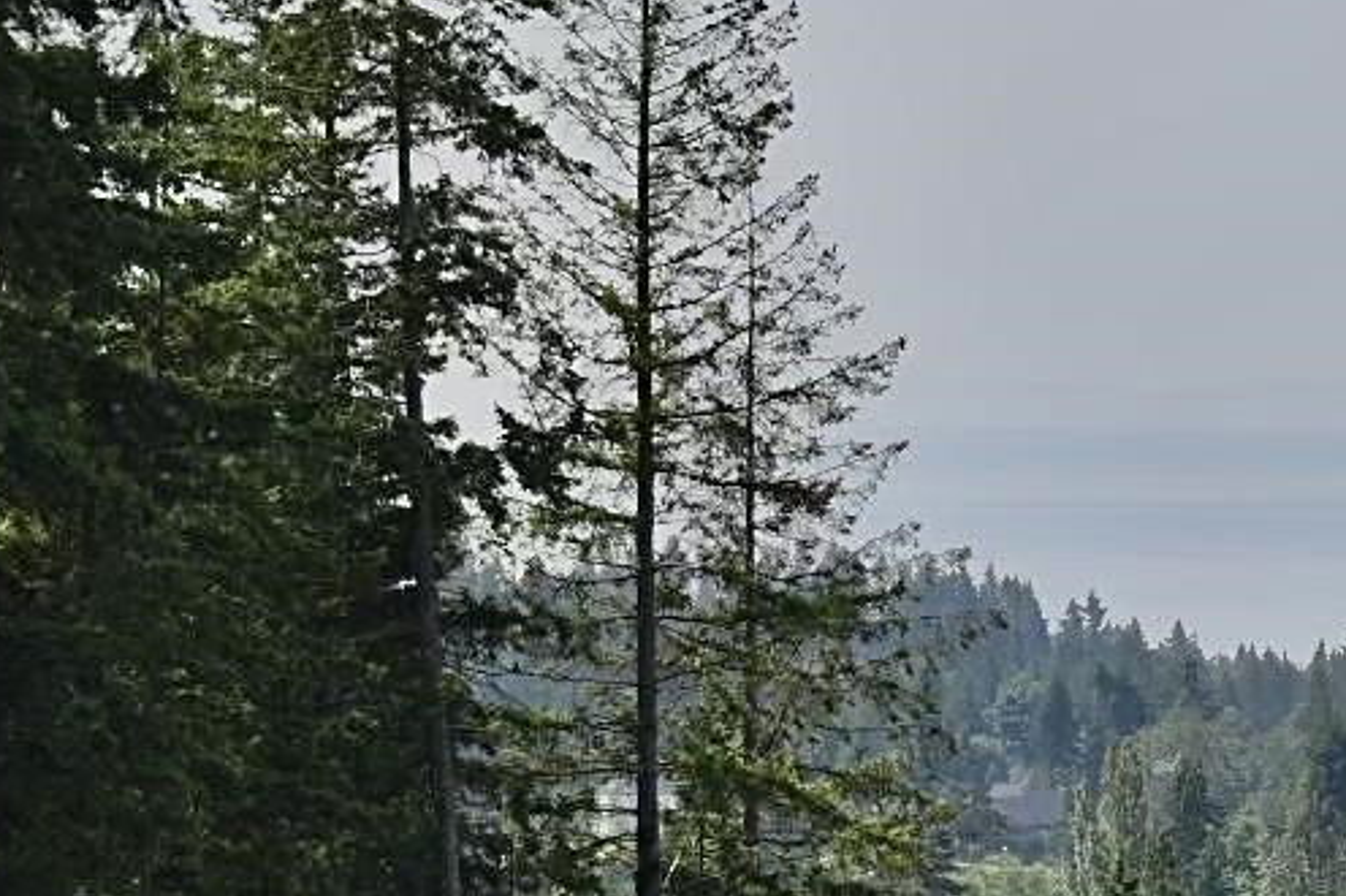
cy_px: 866
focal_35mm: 270
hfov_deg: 7.6
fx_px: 10074
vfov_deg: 5.1
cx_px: 1555
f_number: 10
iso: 100
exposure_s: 1/200
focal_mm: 55
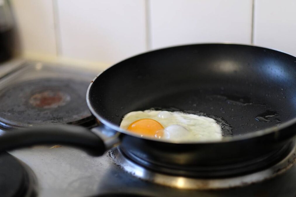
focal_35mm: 84
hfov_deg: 24.2
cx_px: 148
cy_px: 98
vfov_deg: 16.3
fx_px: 691
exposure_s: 1/640
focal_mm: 56
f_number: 1.2
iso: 1250
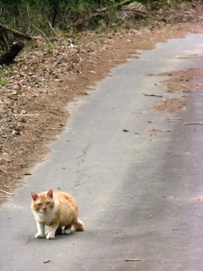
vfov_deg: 6.6
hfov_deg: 5.0
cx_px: 102
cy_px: 136
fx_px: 2346
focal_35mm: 300
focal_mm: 53
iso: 800
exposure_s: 1/80
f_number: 5.9
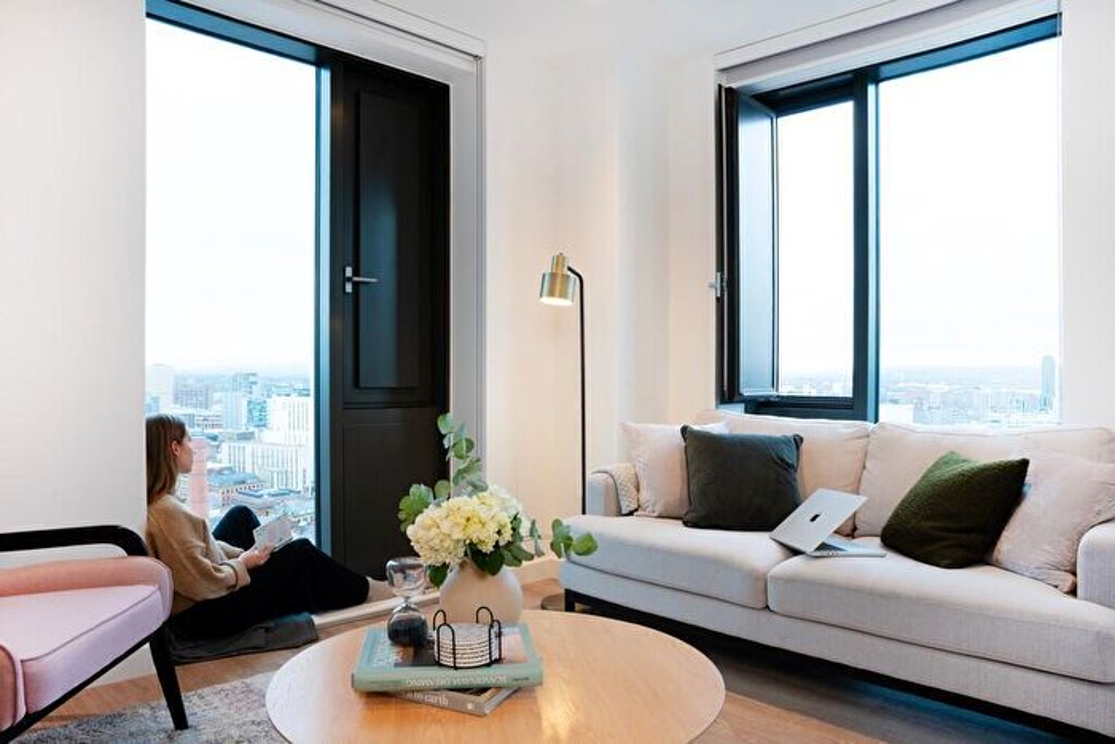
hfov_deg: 73.7
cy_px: 372
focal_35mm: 24
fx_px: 743
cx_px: 558
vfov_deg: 53.2
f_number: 13
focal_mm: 24
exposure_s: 1/8
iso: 400
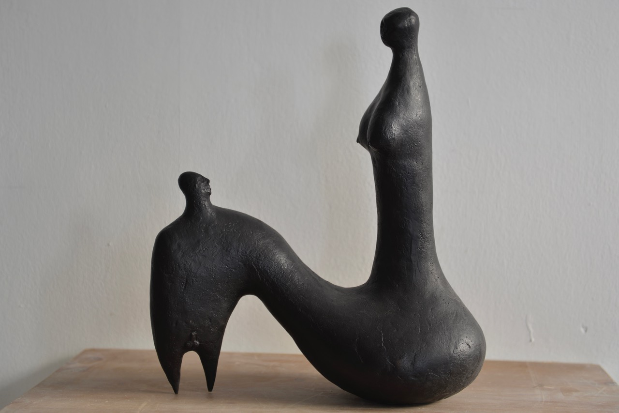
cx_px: 310
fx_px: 963
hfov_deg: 35.6
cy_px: 206
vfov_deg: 24.2
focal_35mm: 56
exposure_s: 1/30
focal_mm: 56
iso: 100
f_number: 3.2
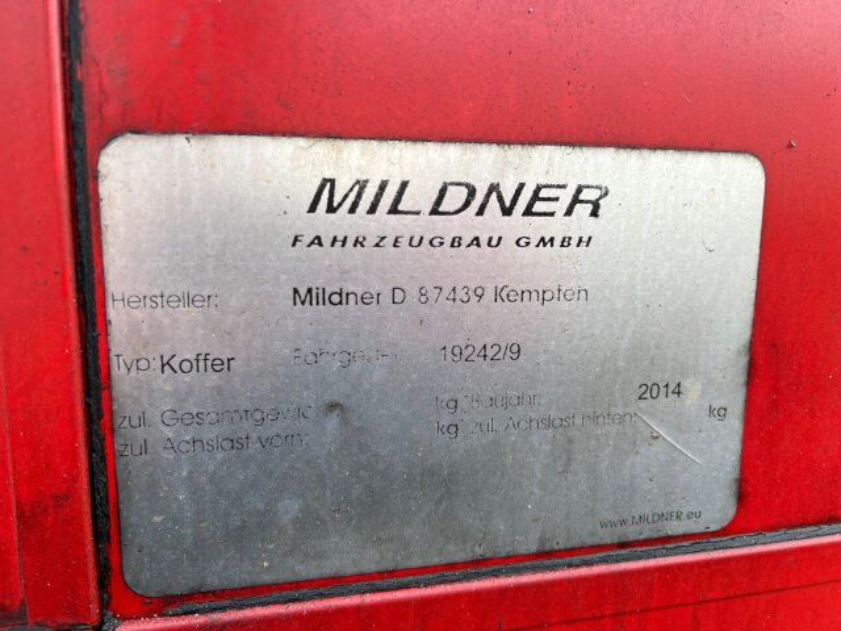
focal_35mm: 26
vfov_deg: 53.1
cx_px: 420
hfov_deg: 67.3
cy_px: 316
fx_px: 632
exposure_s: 1/404
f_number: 1.5
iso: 50
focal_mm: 5.7
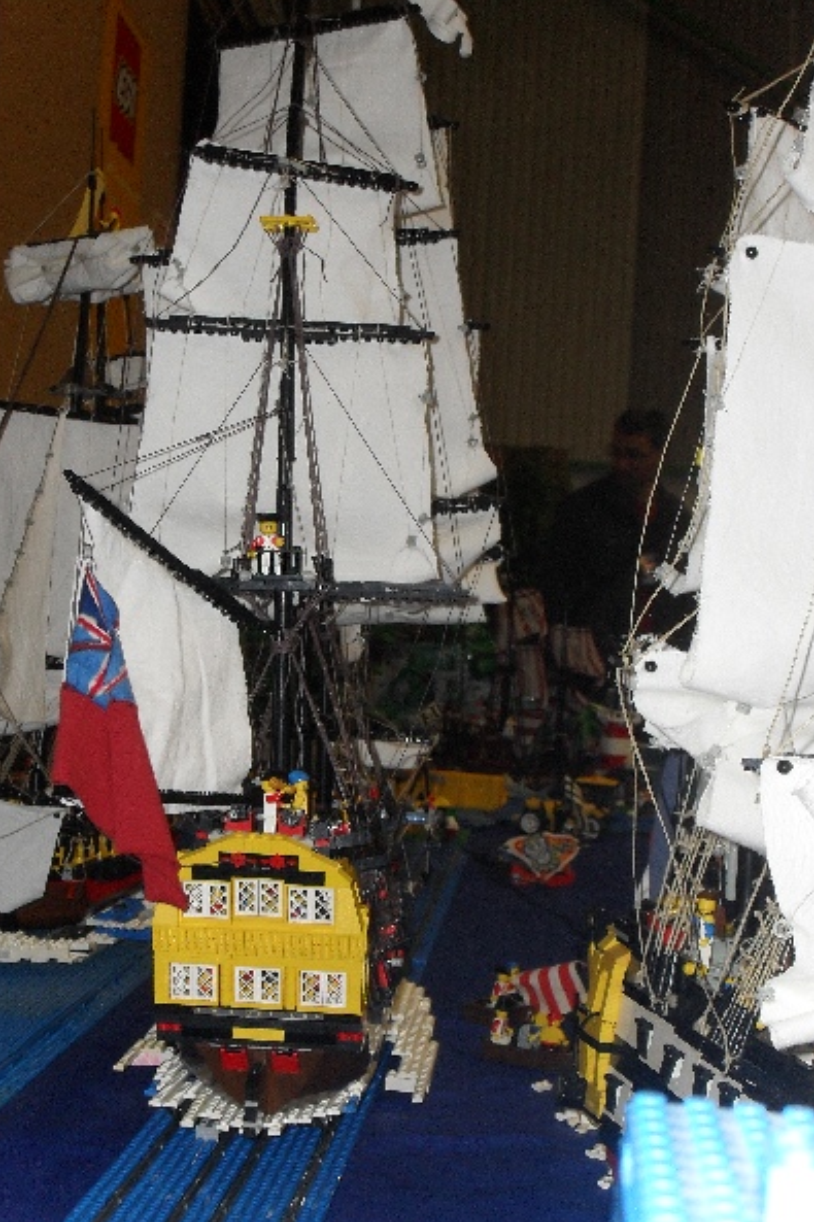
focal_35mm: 60
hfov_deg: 22.6
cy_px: 616
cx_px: 406
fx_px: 2036
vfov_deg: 33.4
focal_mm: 10.1
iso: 200
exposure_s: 1/60
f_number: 4.3
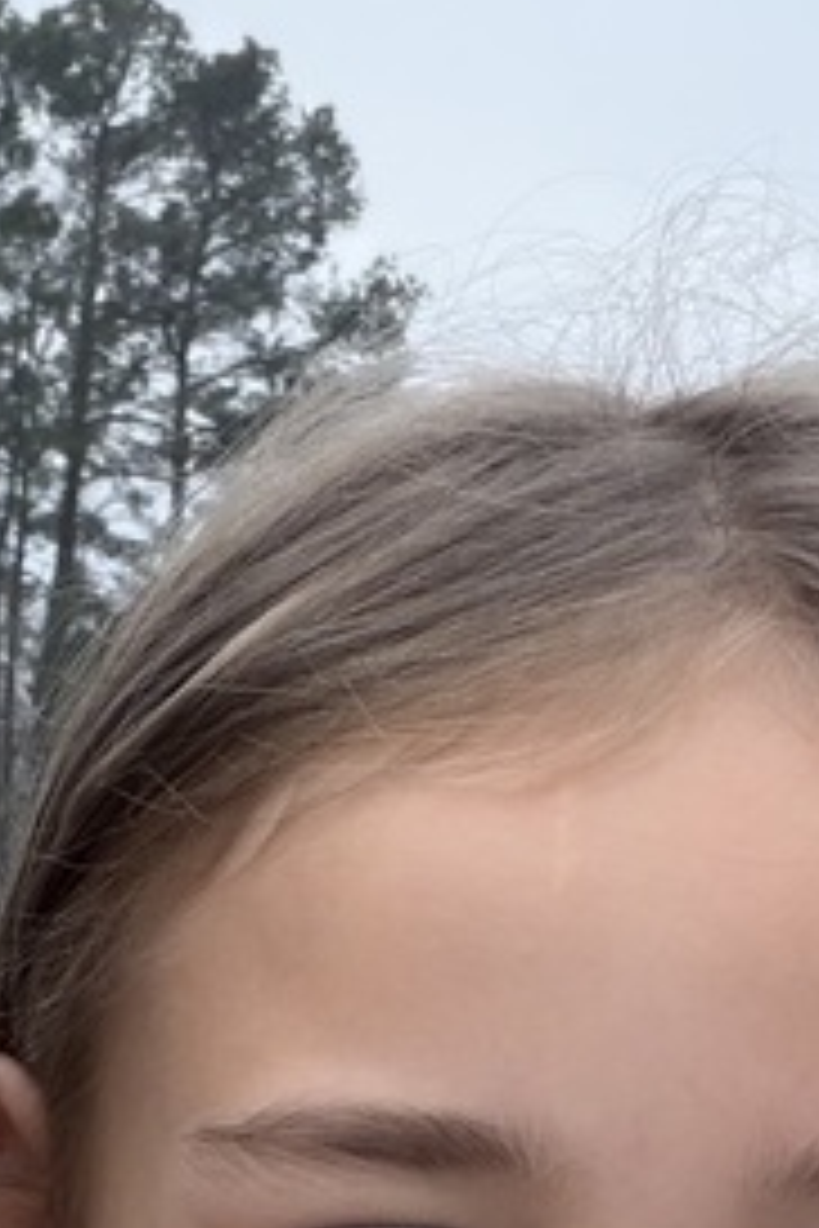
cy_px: 1637
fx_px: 3992
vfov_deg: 16.5
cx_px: -72
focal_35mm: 117
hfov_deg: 11.5
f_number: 1.9
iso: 64
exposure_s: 1/121
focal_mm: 2.71
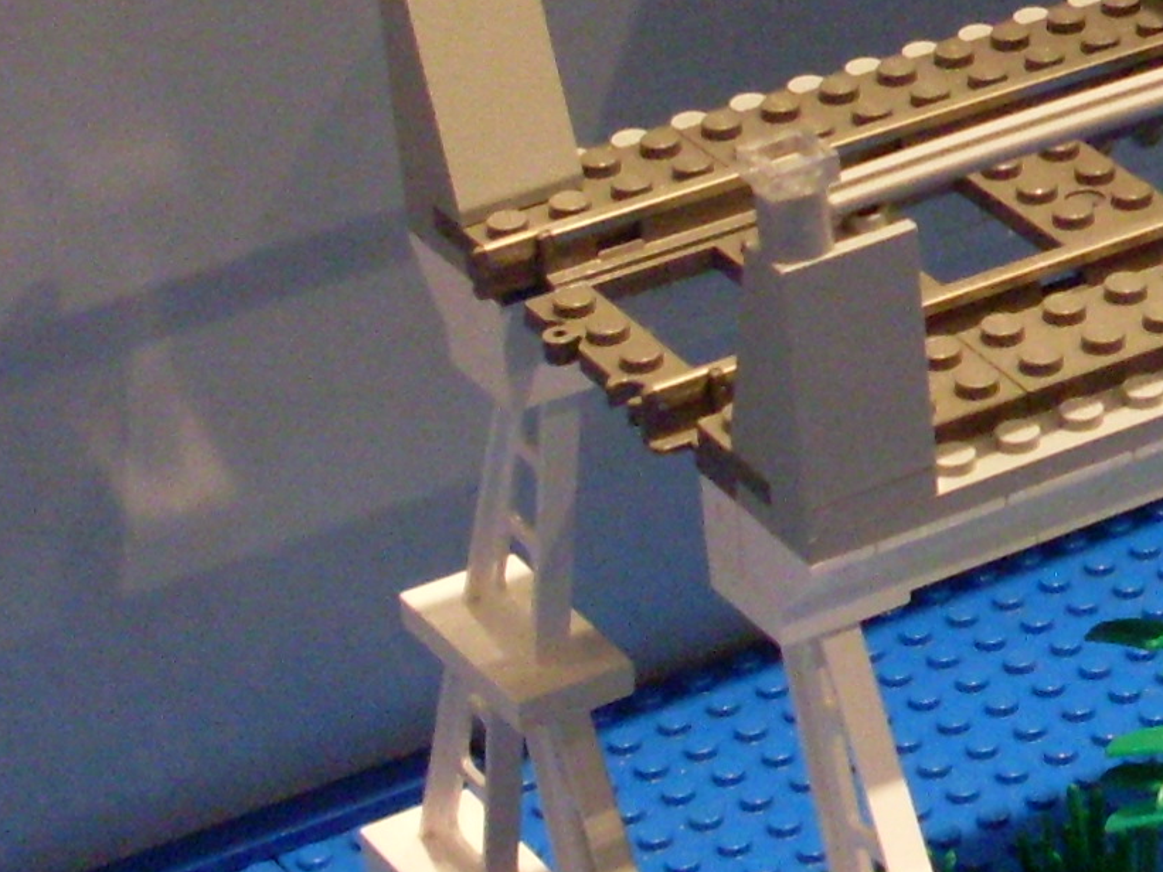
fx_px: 5074
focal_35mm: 151
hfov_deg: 12.1
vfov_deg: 9.7
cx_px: 2047
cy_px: -40
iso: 200
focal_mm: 6.3
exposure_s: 1/6
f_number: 2.8
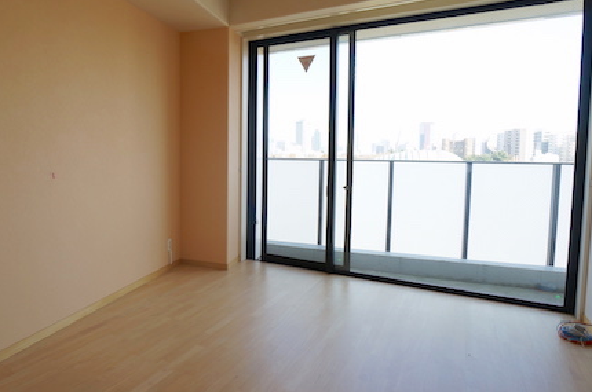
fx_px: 361
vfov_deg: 56.9
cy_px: 176
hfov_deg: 77.5
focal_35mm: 22
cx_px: 227
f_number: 4.5
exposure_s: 1/80
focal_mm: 10
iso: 100
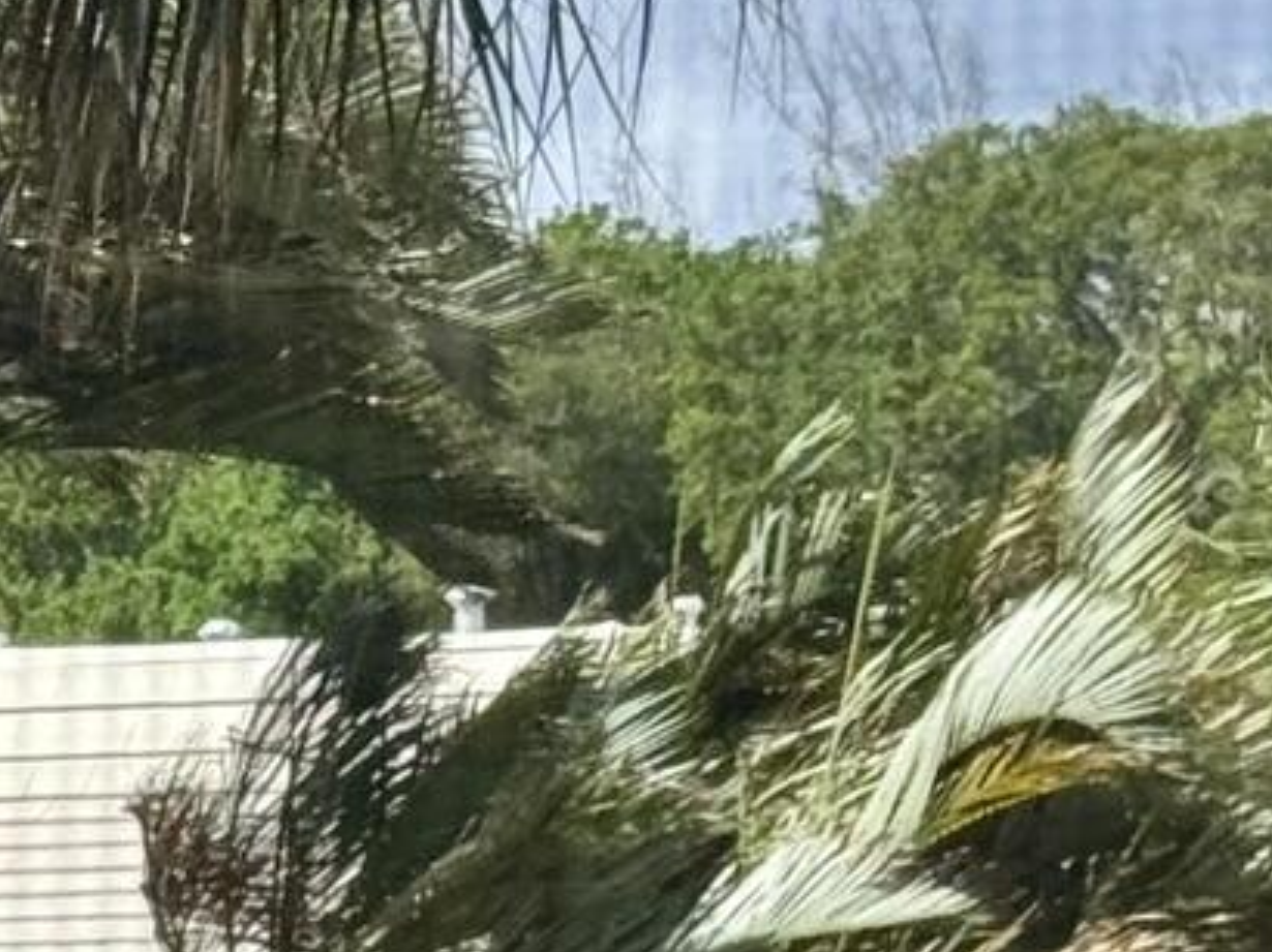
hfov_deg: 7.8
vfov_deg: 6.0
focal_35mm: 240
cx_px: -1421
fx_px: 8814
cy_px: 1864
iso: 64
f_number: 1.78
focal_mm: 6.76
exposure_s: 1/2331
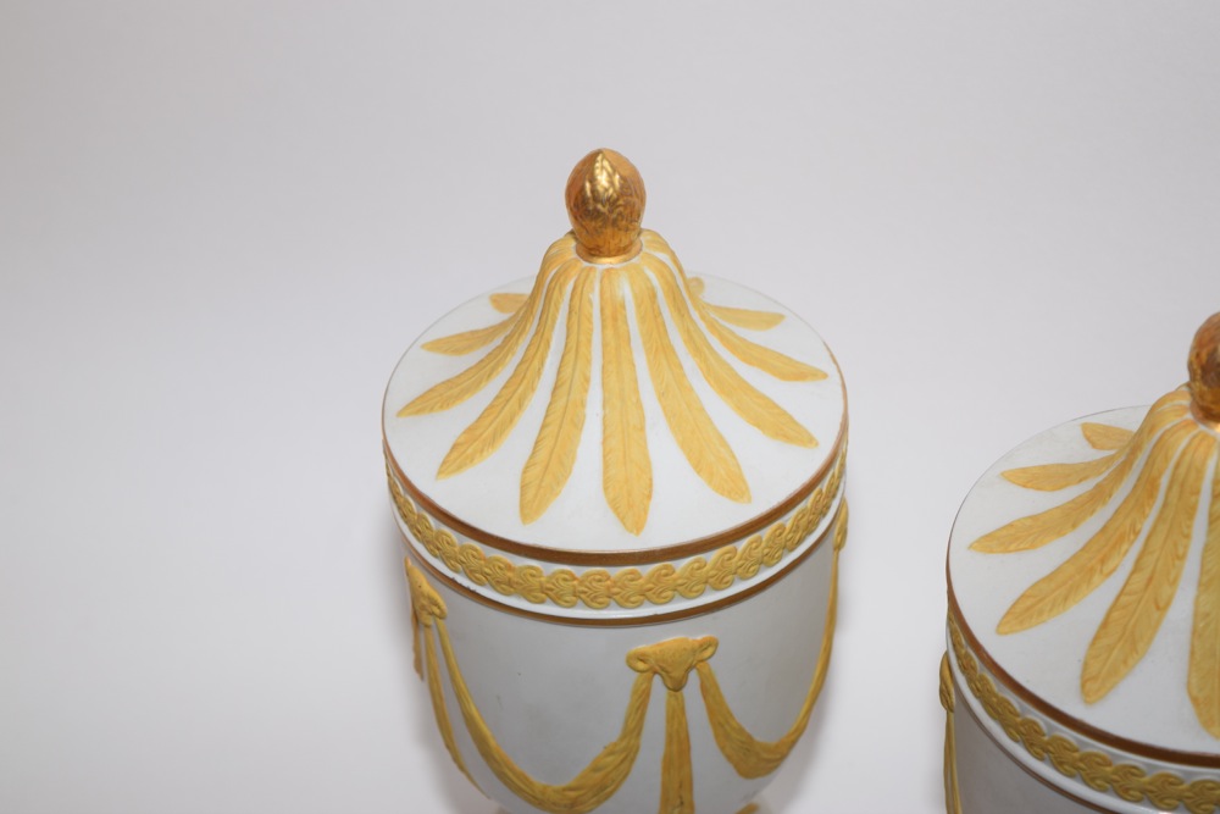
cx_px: 610
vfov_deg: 16.6
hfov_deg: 24.6
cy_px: 407
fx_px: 2796
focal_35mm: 82
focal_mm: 55
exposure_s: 1/60
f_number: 5.6
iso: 250
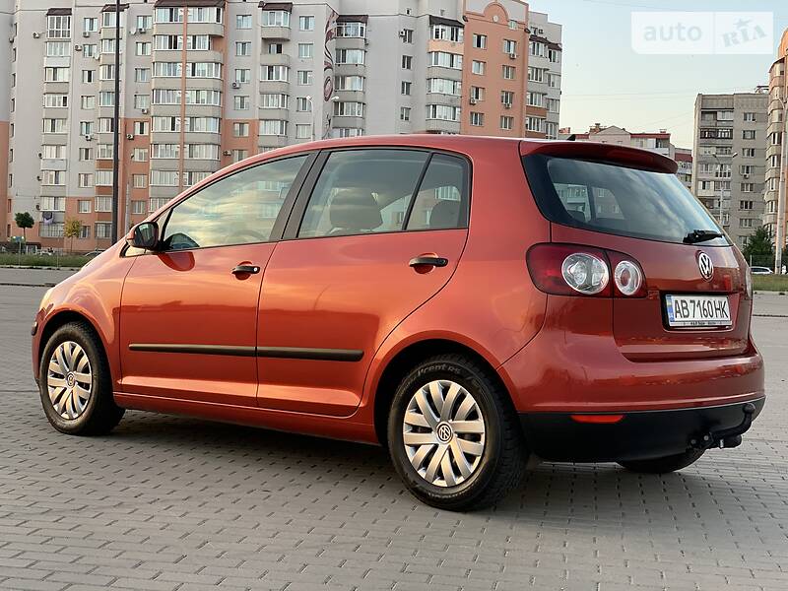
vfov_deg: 28.0
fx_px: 1184
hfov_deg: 36.8
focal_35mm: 52
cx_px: 394
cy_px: 296
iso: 80
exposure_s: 1/122
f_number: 2.4
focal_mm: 6
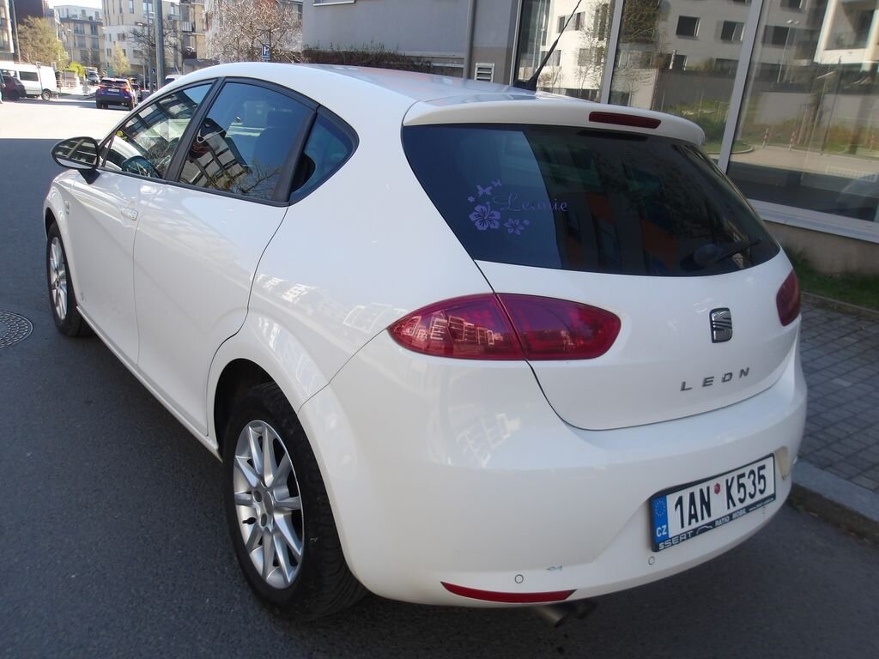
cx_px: 440
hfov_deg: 65.3
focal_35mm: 27
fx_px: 686
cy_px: 330
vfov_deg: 51.4
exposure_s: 1/342
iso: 100
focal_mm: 4.9
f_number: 3
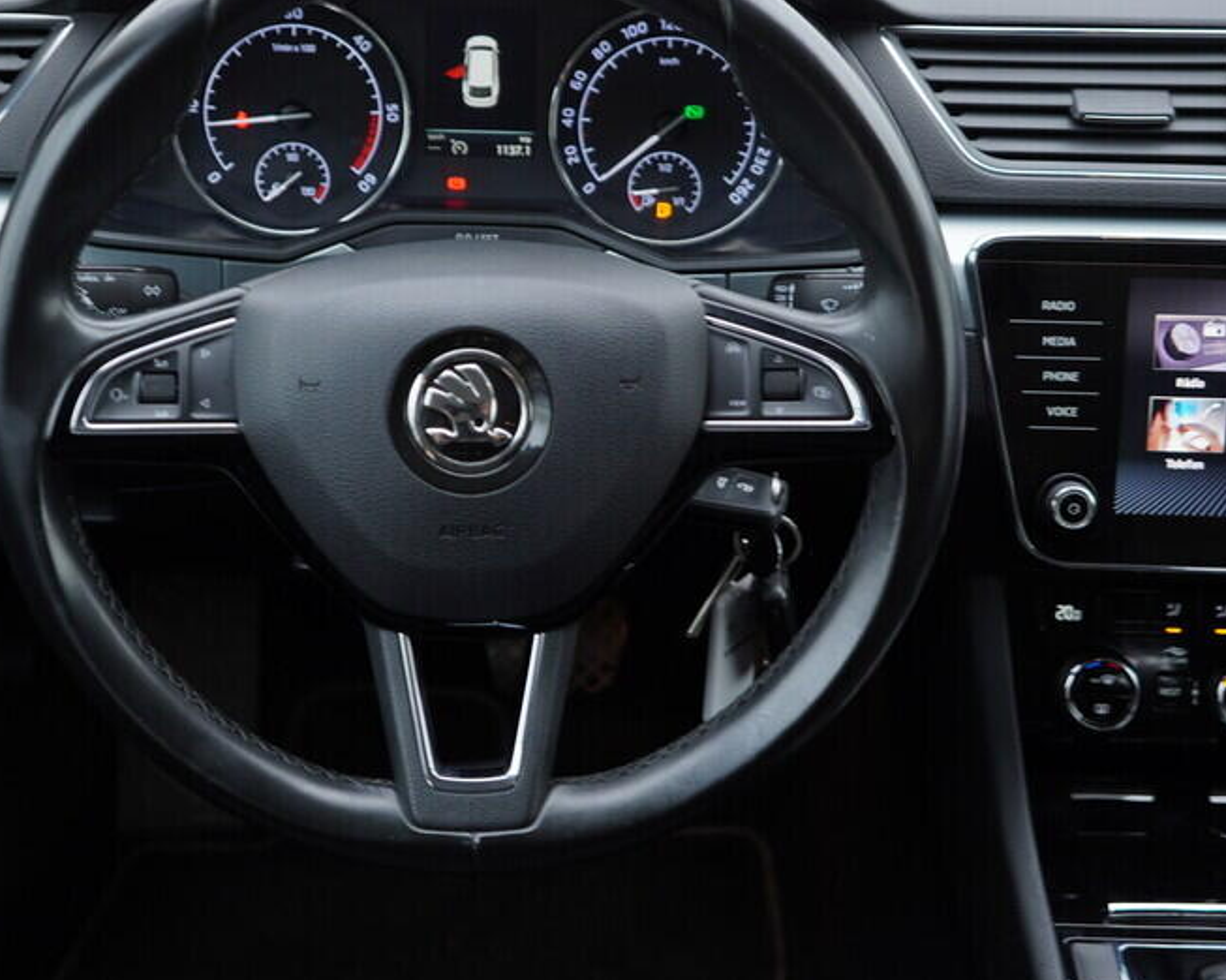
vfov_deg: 28.6
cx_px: 484
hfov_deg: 35.2
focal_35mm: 53
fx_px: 1923
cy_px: 416
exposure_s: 1/40
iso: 125
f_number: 2.8
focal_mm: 24
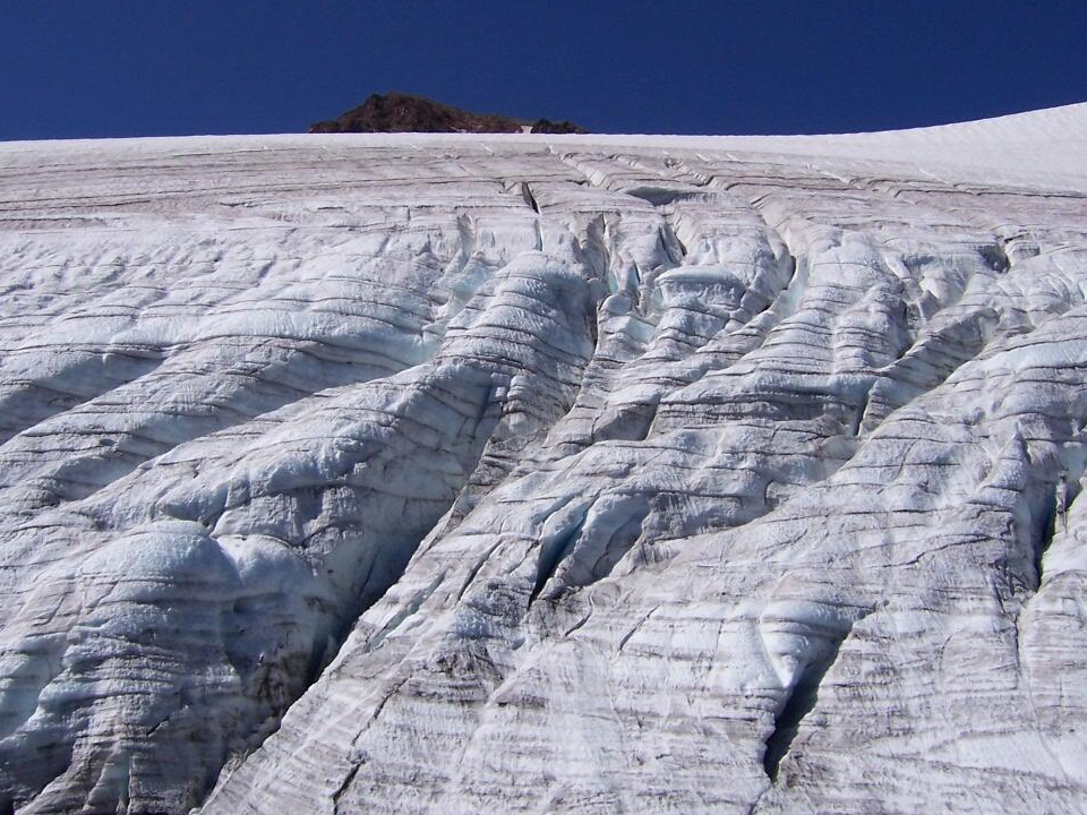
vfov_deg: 32.2
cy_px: 372
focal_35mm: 45
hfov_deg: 42.1
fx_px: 1413
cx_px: 510
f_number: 4.8
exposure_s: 1/1000
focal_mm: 6
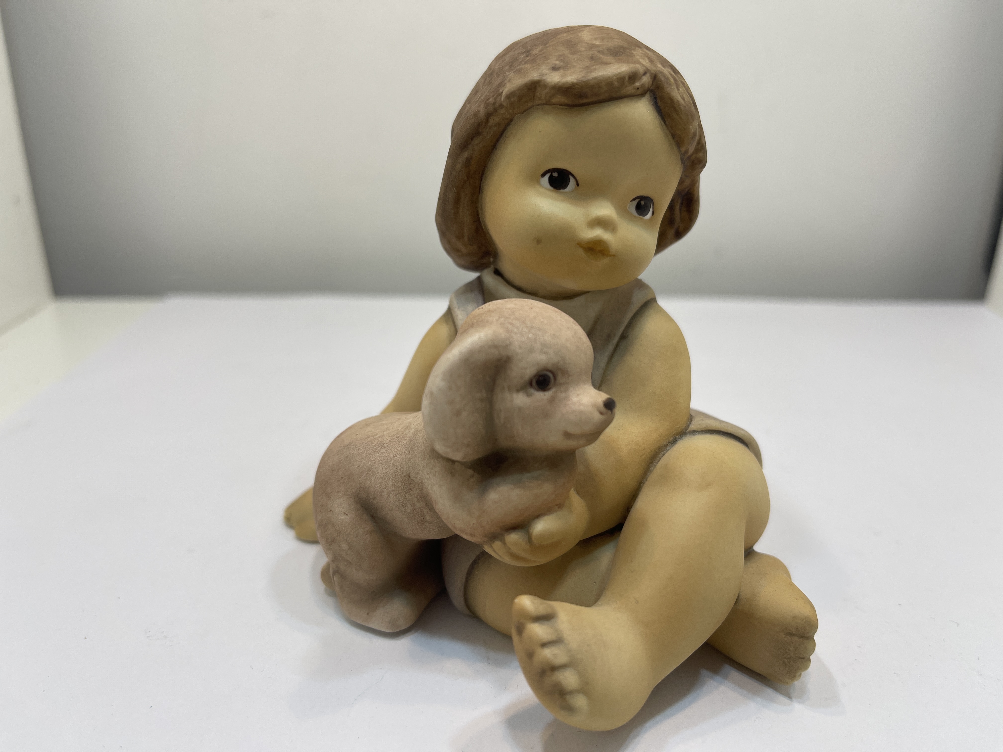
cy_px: 376
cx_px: 502
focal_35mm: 25
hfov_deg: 69.4
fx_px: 724
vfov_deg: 54.9
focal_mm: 5.1
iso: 32
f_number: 1.6
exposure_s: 1/237
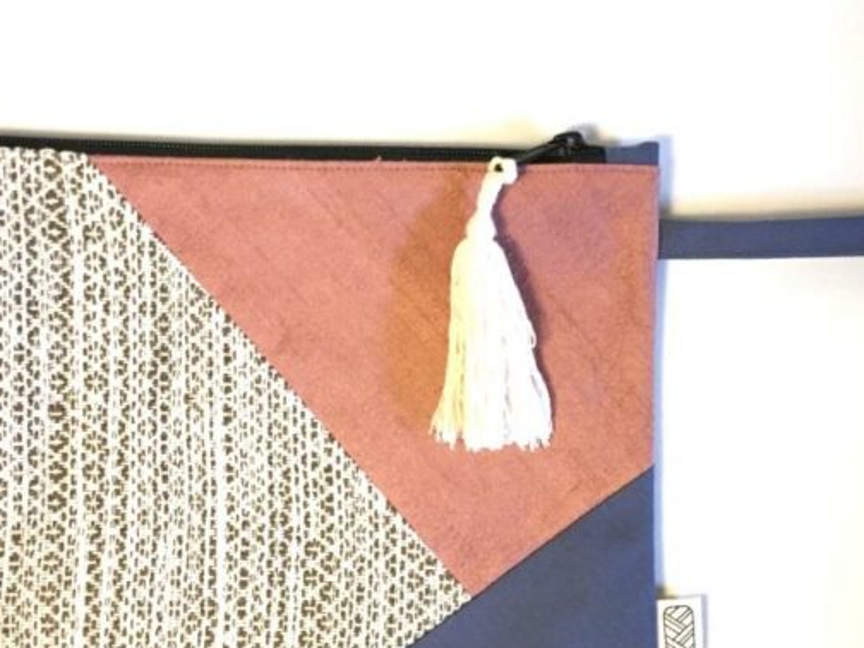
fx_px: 1148
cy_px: 405
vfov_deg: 31.4
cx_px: 444
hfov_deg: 41.2
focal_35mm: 46
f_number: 2.2
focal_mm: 4.15
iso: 200
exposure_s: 1/33
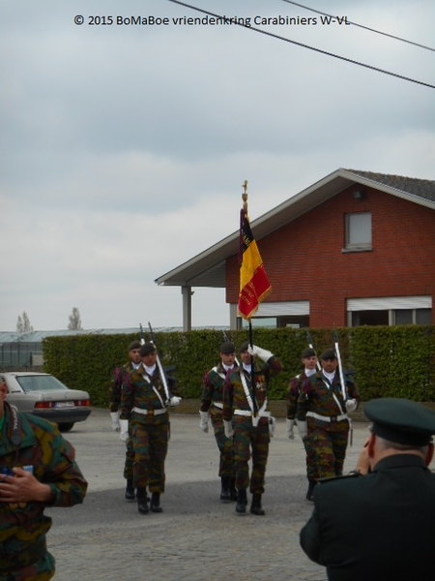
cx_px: 218
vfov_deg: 18.7
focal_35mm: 105
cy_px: 290
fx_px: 1759
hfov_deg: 14.1
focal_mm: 18.8
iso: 80
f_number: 5.1
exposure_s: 1/400
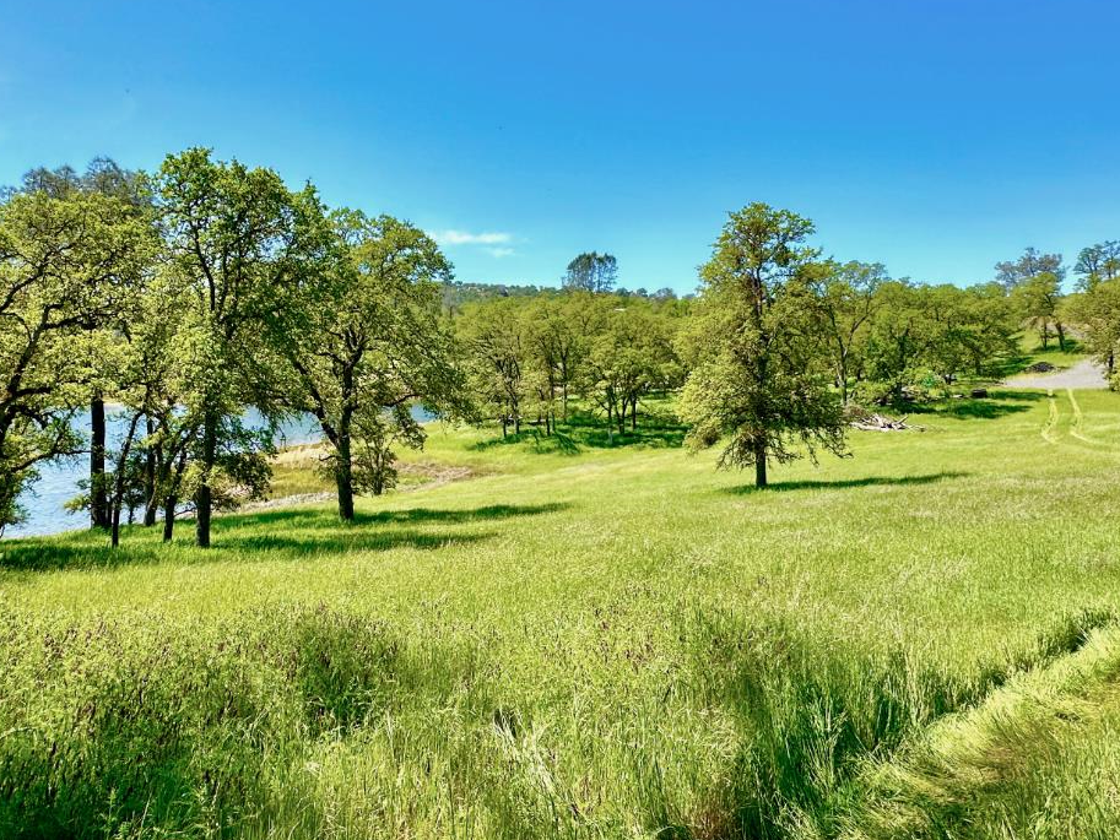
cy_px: 319
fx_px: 744
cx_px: 493
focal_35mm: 23
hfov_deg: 73.6
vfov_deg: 58.2
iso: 50
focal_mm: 2.22
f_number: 2.2
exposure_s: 1/1473
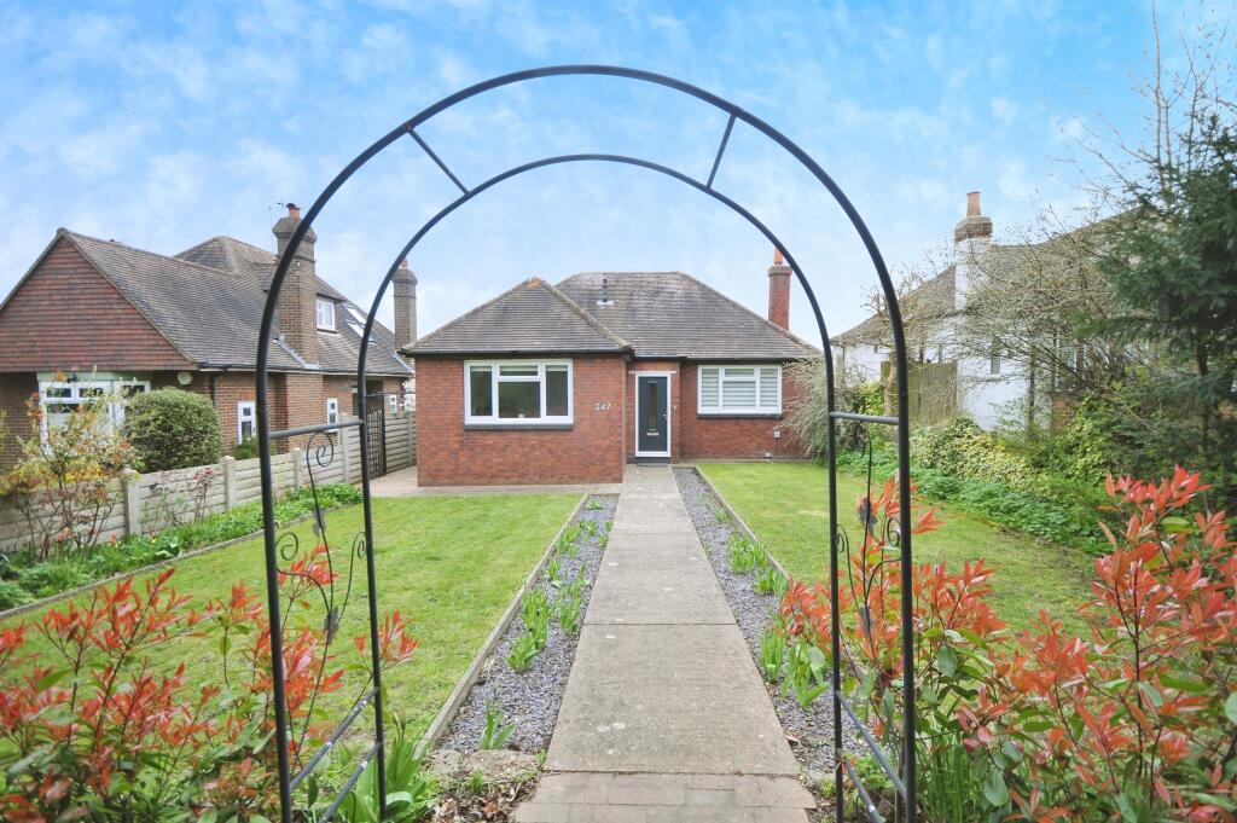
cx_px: 618
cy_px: 412
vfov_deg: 77.2
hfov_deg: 100.4
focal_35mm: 15
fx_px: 515
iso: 200
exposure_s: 1/160
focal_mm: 10
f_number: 6.3
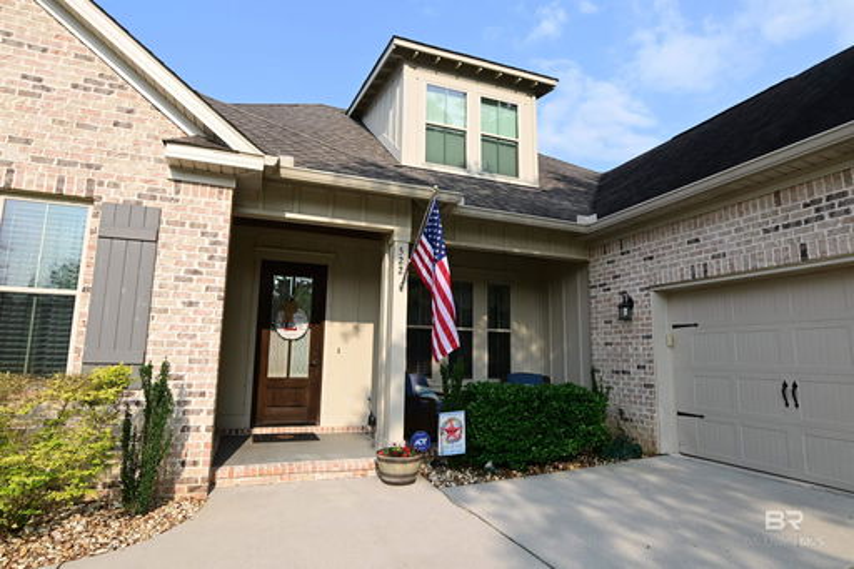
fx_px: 451
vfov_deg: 64.5
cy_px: 284
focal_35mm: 19
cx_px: 427
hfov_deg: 86.9
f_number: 13
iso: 400
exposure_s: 1/320
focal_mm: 13
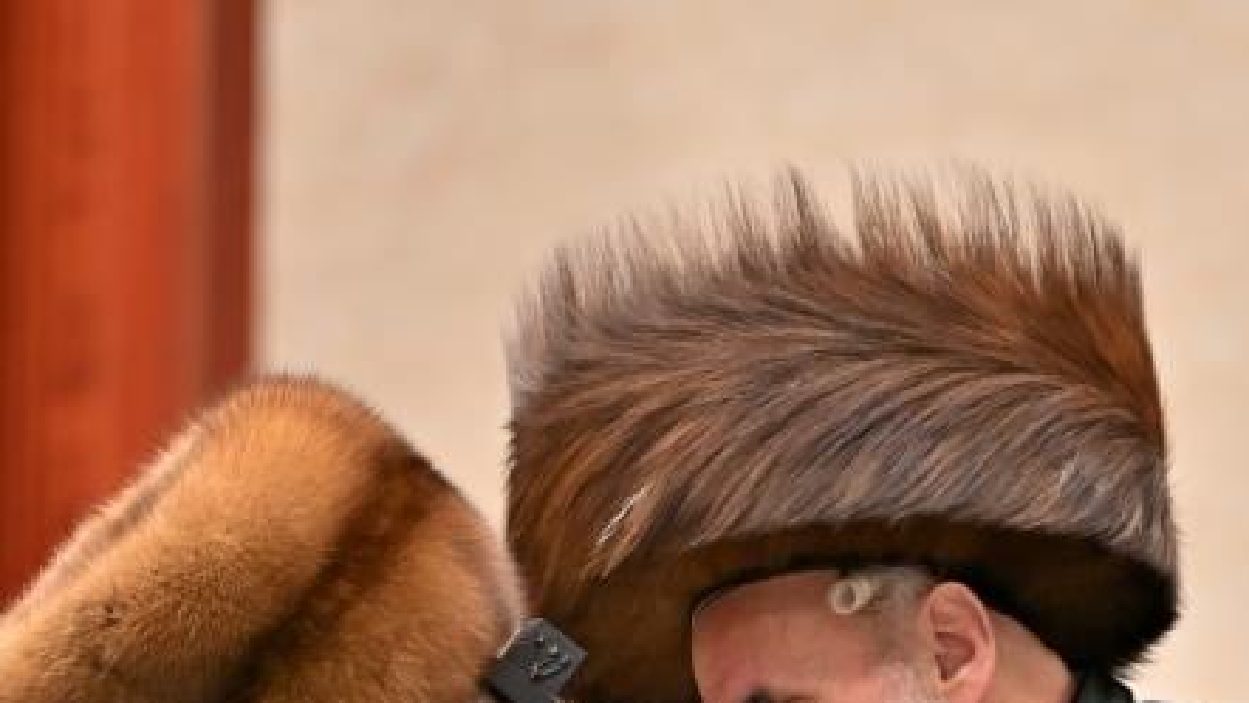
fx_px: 24119
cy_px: 782
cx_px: 769
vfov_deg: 1.7
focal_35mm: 728
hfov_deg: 3.0
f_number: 2.8
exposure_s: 1/160
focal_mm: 200
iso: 200
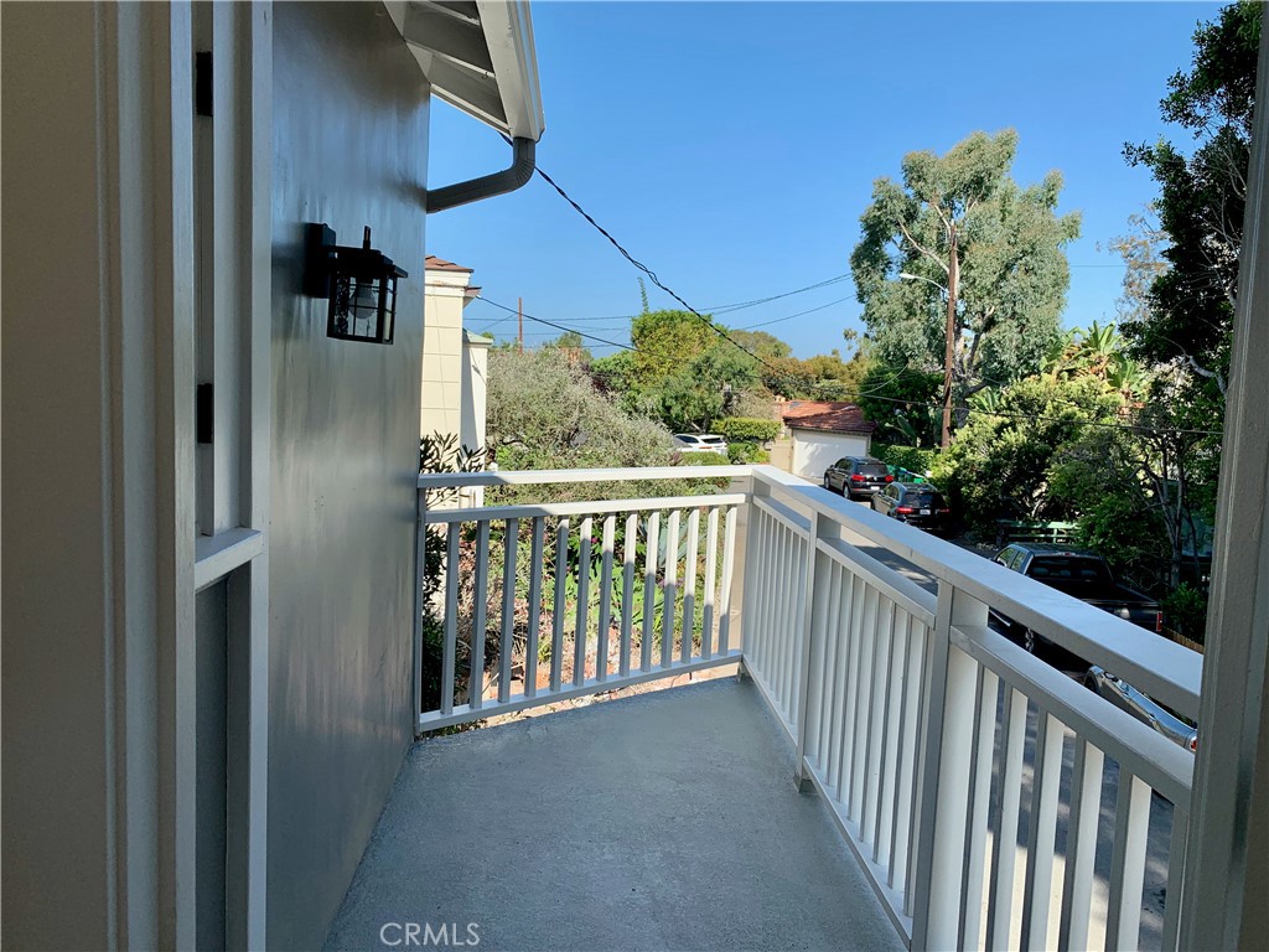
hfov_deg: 67.3
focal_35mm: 26
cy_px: 476
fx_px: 953
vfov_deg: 53.1
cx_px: 634
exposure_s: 1/1266
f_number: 1.8
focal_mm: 4.25
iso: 25
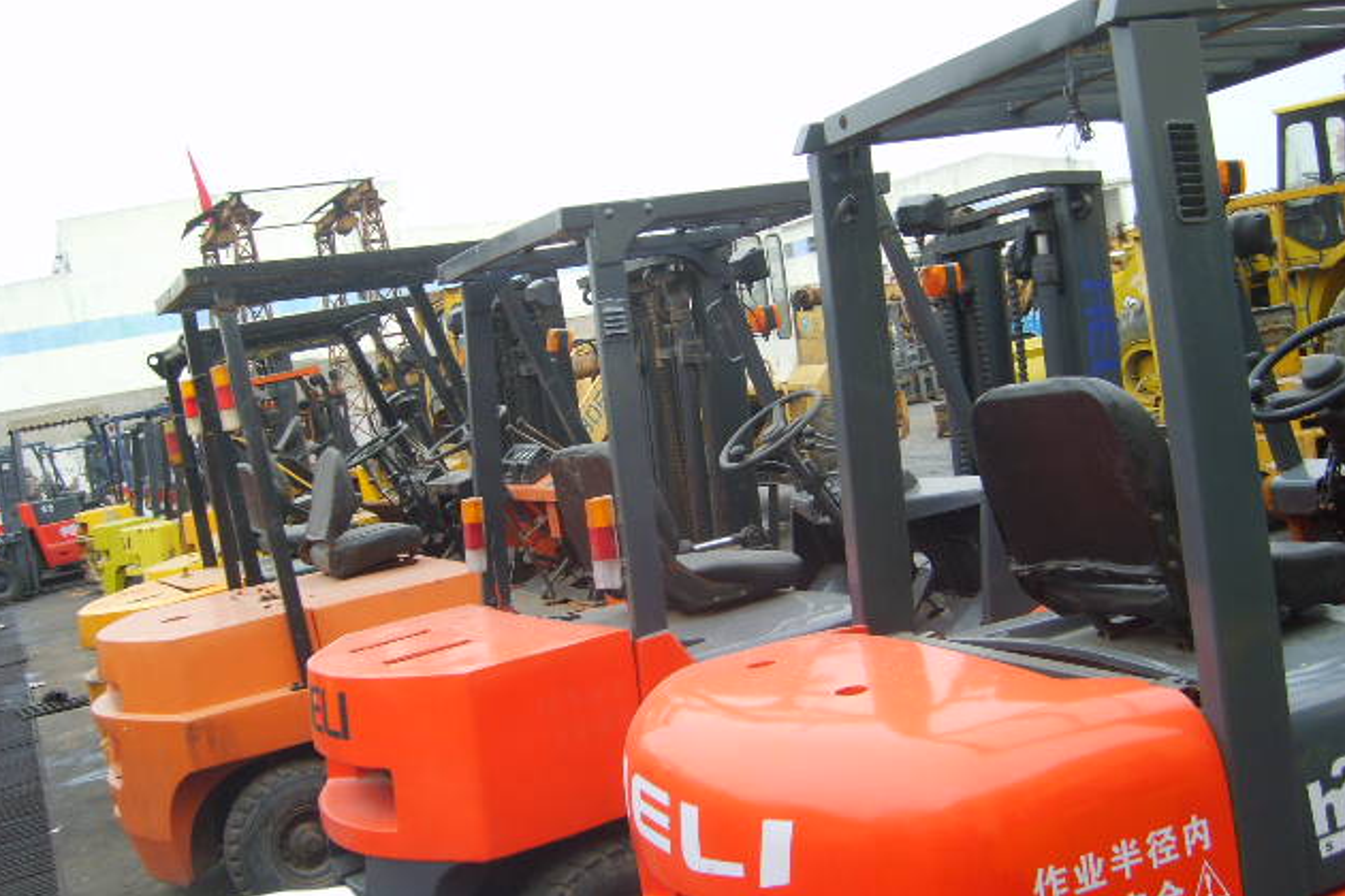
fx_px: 1382
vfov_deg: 35.9
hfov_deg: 51.9
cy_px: 459
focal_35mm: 37
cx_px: 670
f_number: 2.8
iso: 50
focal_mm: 5.8
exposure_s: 1/45
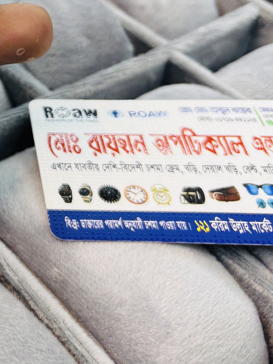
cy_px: -21
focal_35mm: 78
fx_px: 820
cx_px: -116
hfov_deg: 17.3
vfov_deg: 23.7
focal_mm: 5.96
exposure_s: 1/99
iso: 40
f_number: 1.6
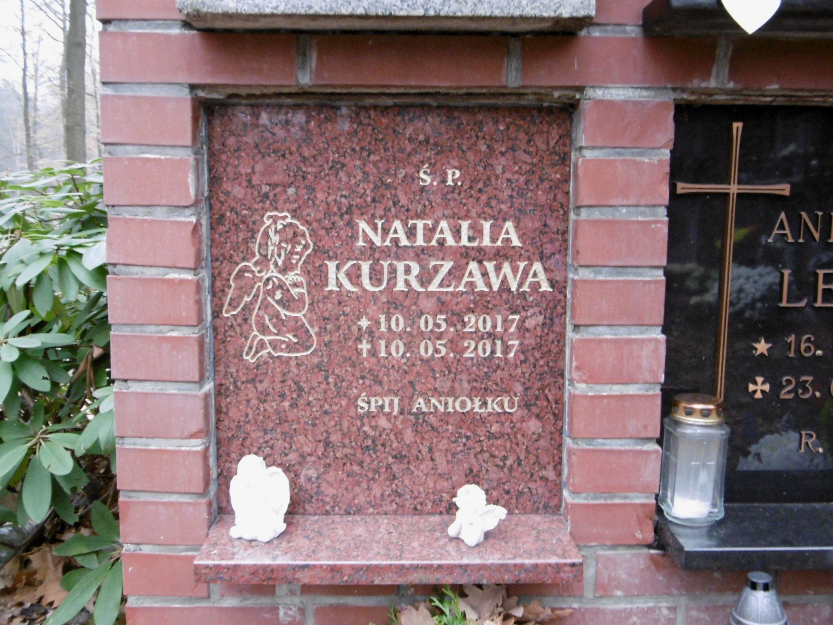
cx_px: 416
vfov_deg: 44.2
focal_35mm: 32
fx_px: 770
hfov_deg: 56.8
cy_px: 312
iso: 400
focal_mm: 5.8
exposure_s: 1/30
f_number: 3.5
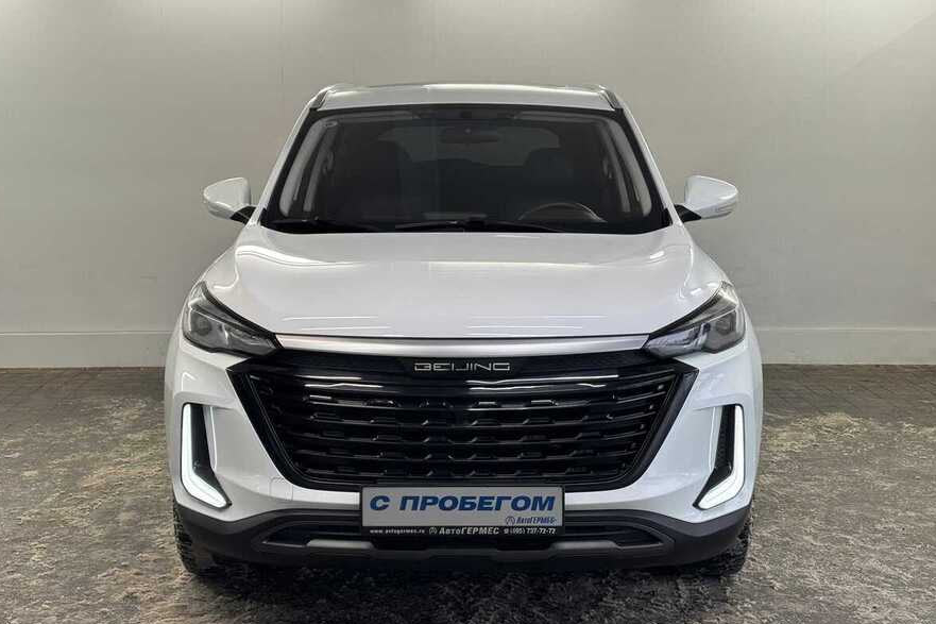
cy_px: 324
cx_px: 465
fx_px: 1326
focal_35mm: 51
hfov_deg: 38.9
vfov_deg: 26.5
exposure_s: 1/121
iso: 50
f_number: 1.78
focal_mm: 6.76
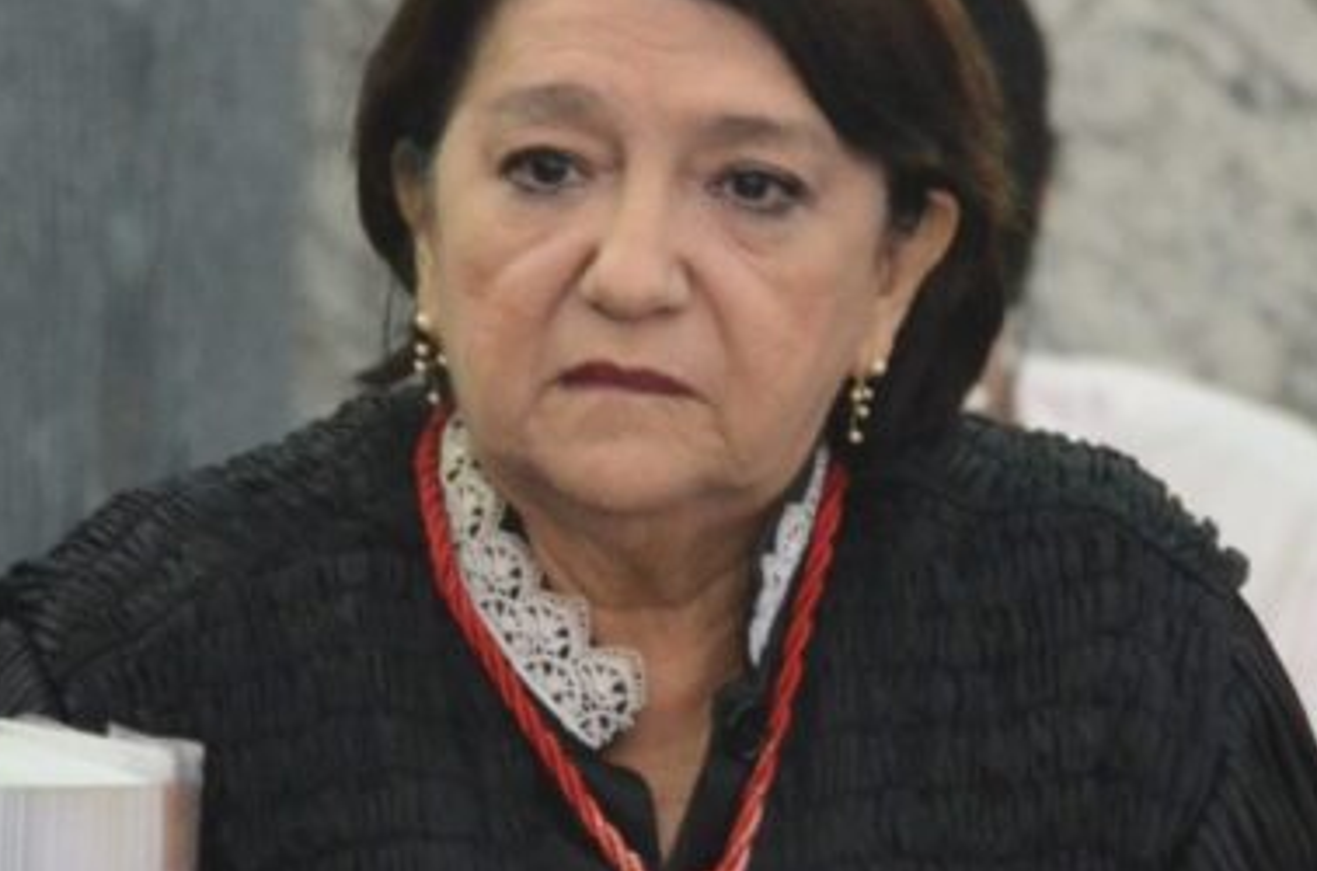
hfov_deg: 2.6
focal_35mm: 794
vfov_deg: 1.7
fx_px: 28974
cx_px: 836
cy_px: 575
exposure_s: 1/40
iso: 5000
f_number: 5.6
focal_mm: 250
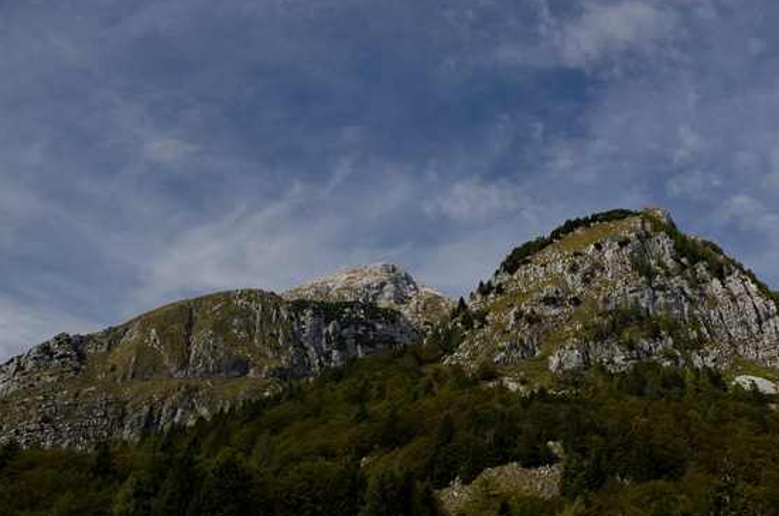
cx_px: 427
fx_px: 941
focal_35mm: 44
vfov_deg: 30.7
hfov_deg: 44.9
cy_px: 270
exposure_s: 1/250
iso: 200
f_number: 8
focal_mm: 25
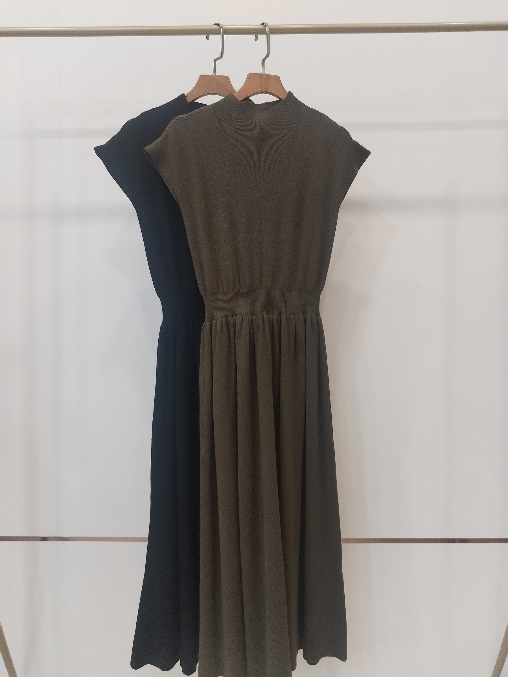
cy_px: 338
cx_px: 254
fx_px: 567
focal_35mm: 29
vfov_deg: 61.7
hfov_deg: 48.2
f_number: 1.8
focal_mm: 4.75
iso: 416
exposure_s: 1/50
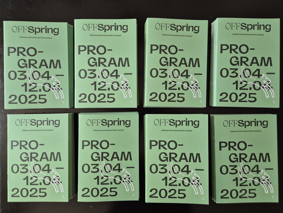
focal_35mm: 23
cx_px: 142
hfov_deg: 73.9
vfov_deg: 58.9
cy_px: 106
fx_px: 188
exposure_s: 1/180
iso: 200
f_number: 1.8
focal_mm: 5.4
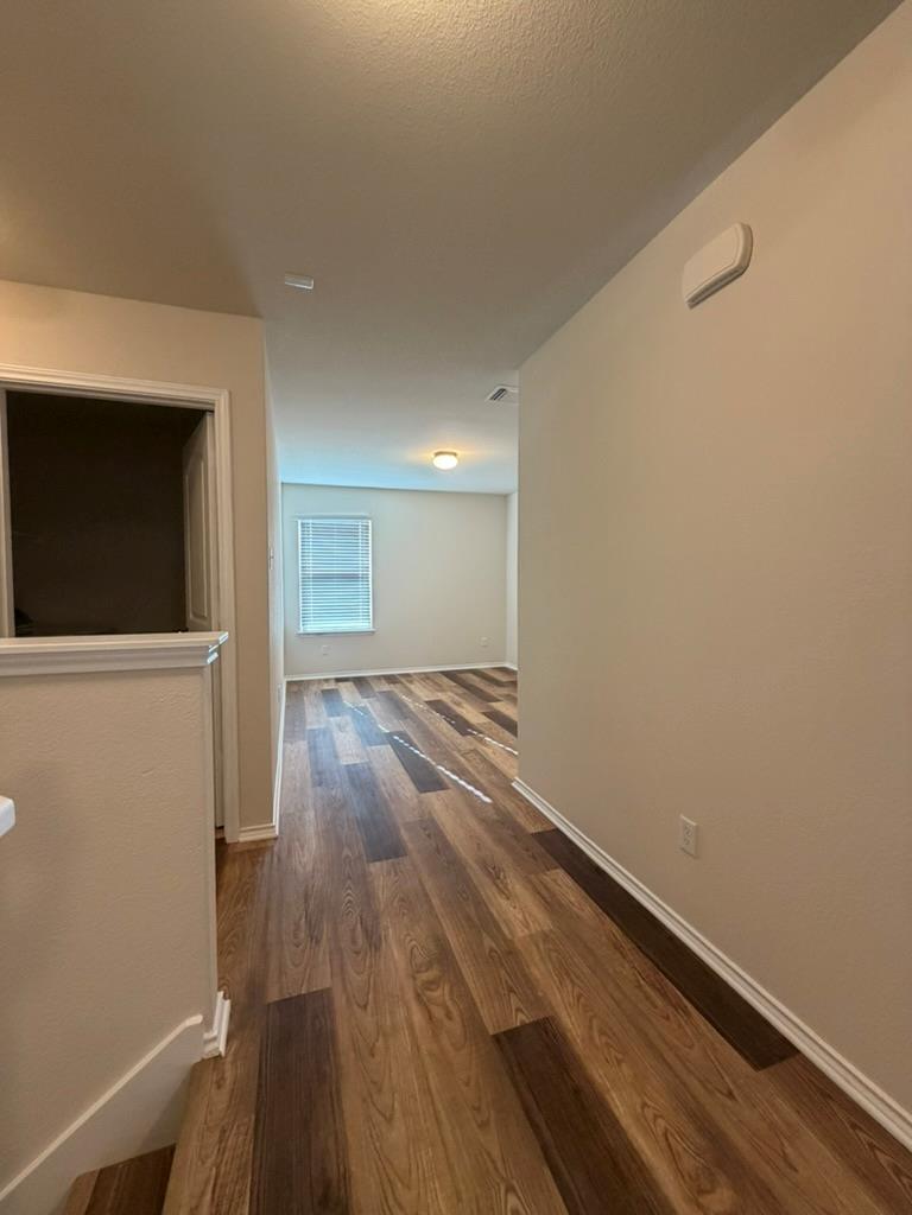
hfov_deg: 85.7
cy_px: 608
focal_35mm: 14
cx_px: 456
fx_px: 492
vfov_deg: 102.1
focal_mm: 2.22
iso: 320
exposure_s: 1/60
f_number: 2.2
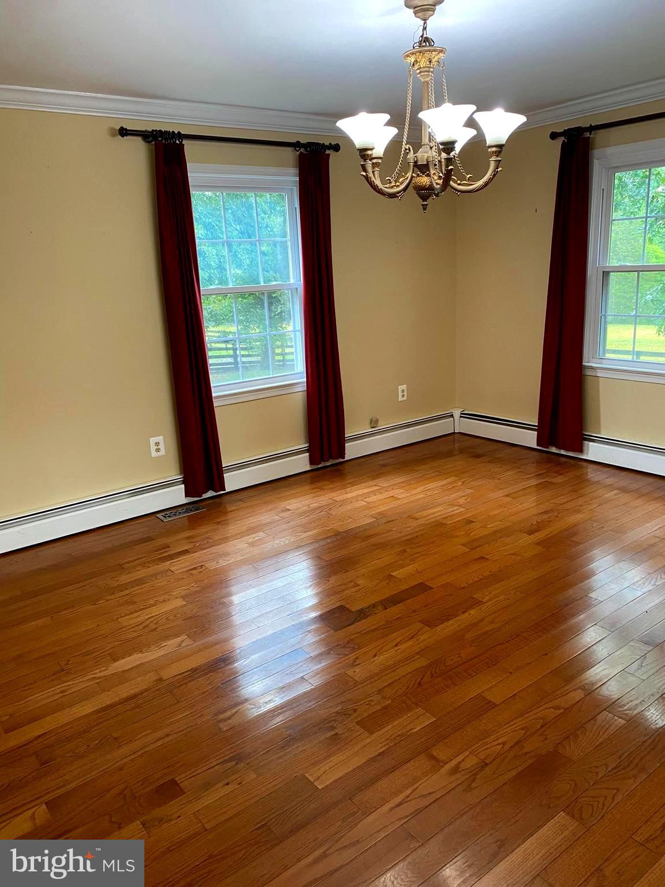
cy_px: 444
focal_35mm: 26
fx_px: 666
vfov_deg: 67.3
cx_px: 332
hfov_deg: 53.1
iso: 125
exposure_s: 1/60
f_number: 1.8
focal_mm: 4.25
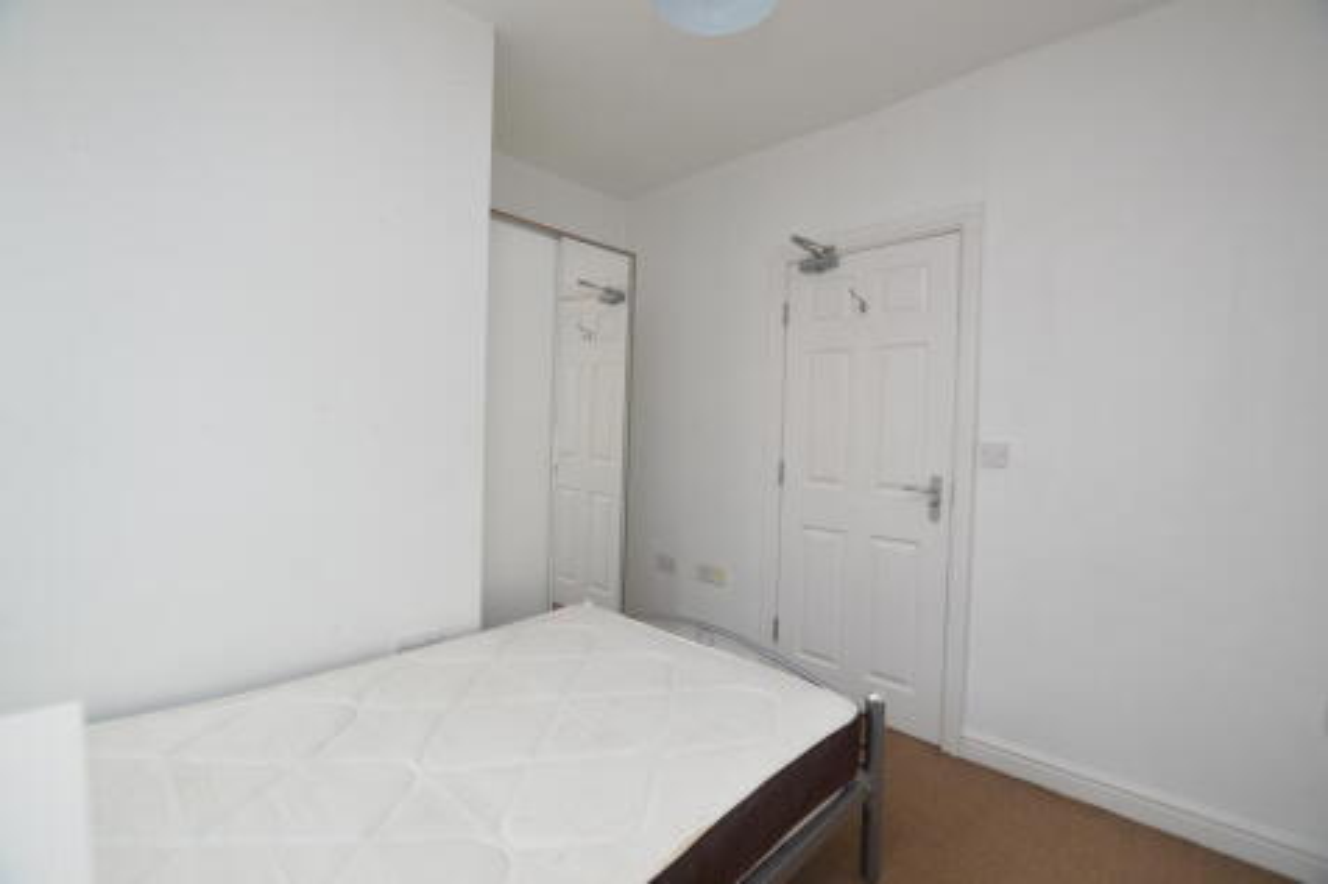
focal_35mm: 15
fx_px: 553
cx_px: 664
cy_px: 442
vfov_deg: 77.3
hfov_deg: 100.4
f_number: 4.5
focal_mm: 10
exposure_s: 1/80
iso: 400
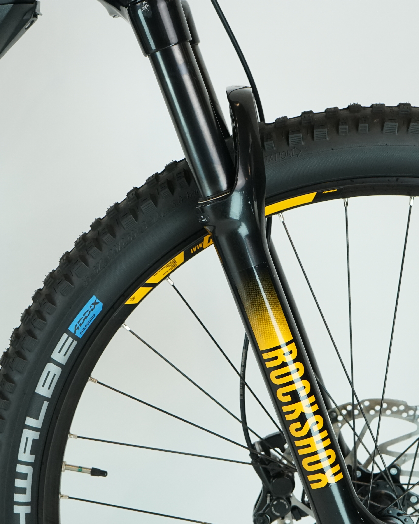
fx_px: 1116
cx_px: 234
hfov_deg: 21.3
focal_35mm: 72
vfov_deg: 26.4
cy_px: 279
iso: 1250
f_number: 6.3
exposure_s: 1/200
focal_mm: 44
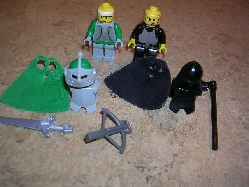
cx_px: 124
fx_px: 273
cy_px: 94
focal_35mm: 38
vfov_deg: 37.7
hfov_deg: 49.0
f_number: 2.8
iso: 50
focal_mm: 5.8
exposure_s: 1/60.1
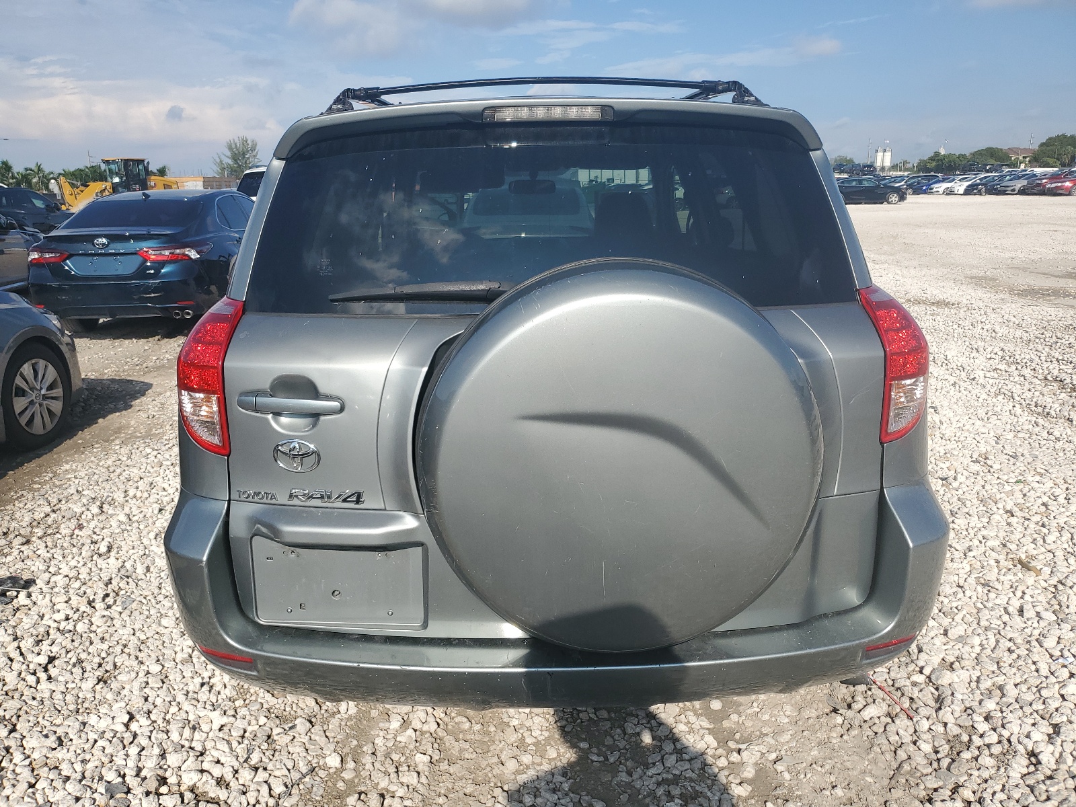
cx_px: 538
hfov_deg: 67.3
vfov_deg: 53.1
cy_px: 404
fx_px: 808
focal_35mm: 26
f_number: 1.5
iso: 50
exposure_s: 1/3333
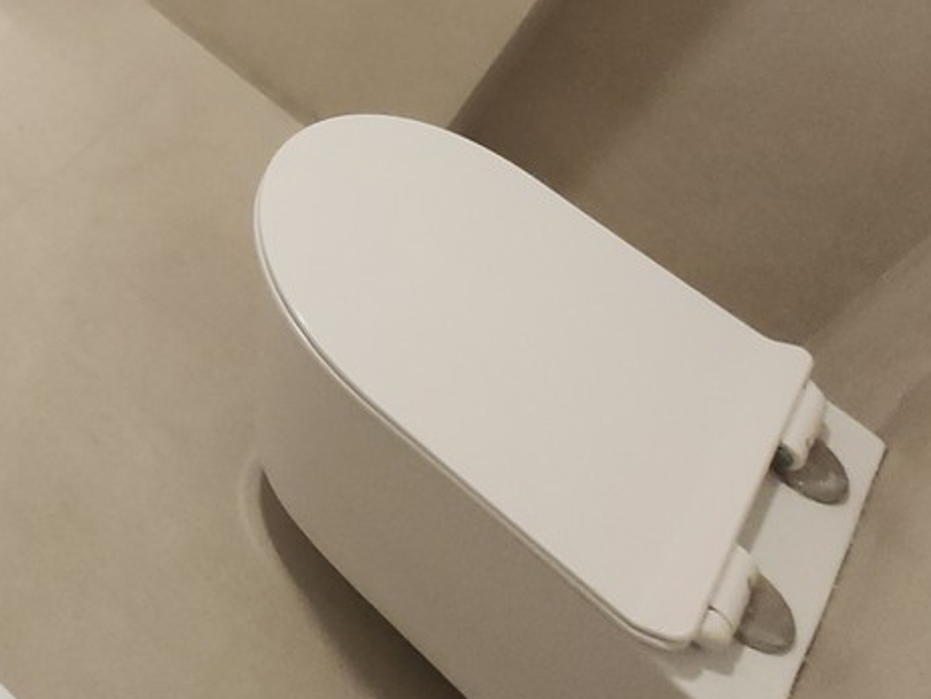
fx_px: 1211
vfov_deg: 24.9
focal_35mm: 45
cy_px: -342
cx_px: -316
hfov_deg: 31.2
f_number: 2.2
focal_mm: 1.74
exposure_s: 1/8.33
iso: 40
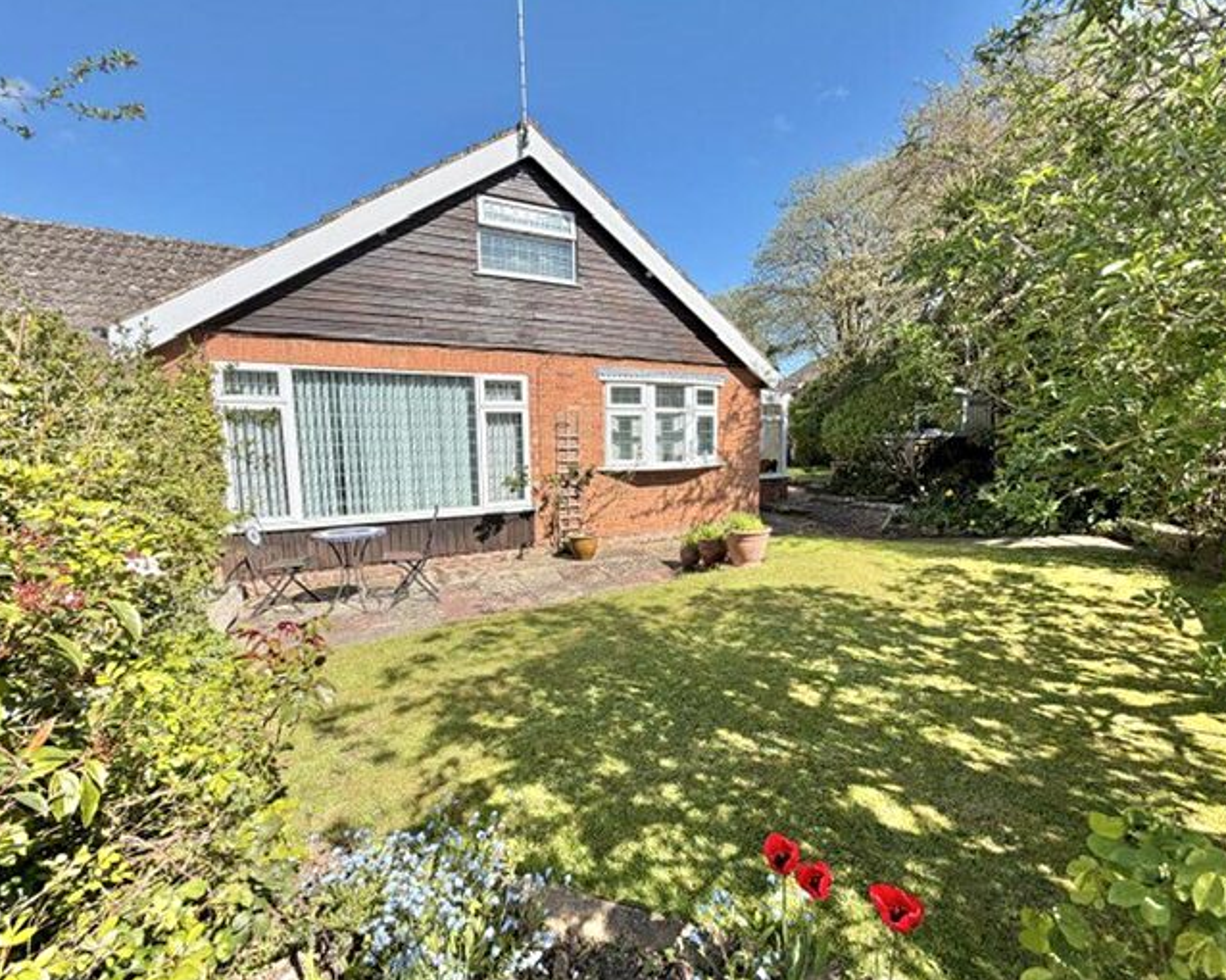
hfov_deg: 96.6
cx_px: 663
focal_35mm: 15
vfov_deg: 84.0
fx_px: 544
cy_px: 487
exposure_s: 1/770
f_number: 2.2
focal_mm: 2.22
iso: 32
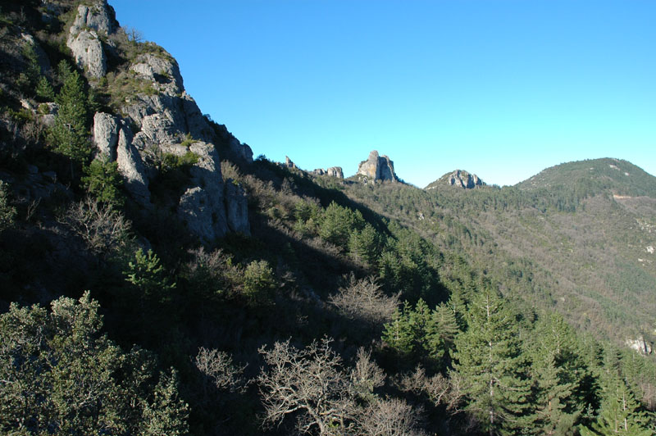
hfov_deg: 67.4
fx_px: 492
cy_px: 218
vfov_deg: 47.9
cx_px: 328
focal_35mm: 27
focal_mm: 18
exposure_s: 1/100
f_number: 10
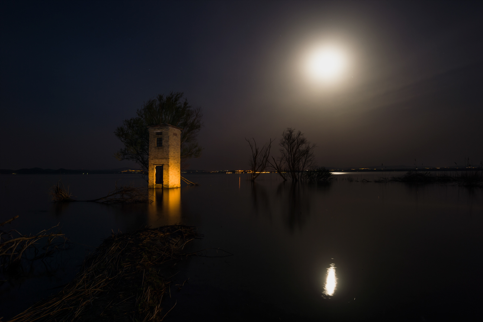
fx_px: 268
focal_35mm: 20
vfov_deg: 61.9
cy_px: 161
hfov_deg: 84.0
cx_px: 242
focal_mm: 20
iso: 100
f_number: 6.3
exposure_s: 28
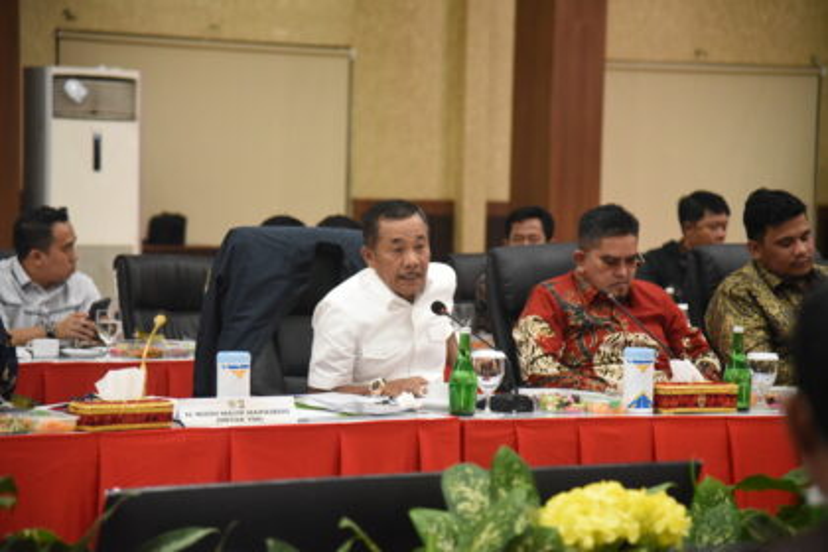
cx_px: 414
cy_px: 276
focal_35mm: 120
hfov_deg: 17.1
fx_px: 2760
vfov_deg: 11.4
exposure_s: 1/125
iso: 8000
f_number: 4
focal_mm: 120
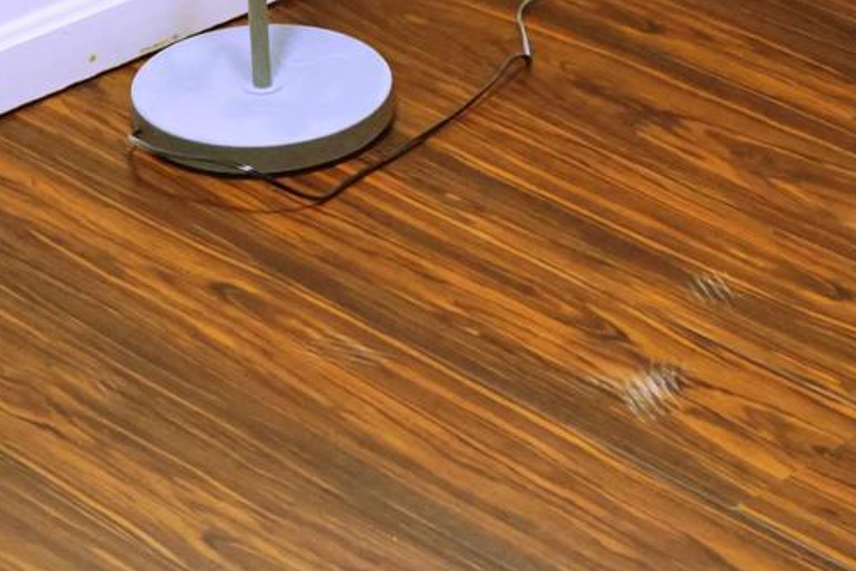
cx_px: 712
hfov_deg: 11.1
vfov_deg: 7.3
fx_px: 4375
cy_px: -420
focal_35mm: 184
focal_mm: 30
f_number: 4
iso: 1250
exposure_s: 1/160
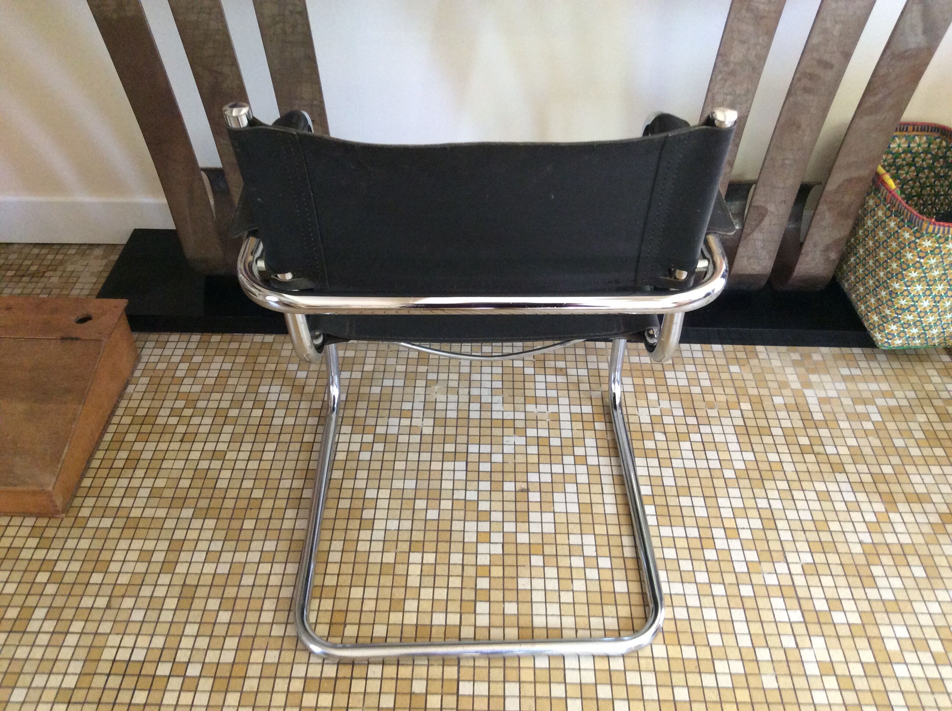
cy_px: 356
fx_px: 879
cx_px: 476
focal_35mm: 32
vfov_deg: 44.1
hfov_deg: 56.9
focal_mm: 3.3
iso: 160
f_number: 2.4
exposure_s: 1/25
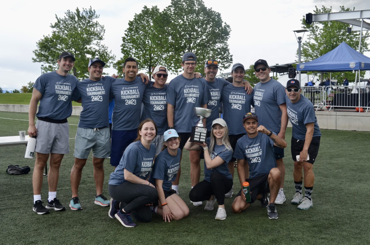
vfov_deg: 30.7
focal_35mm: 44
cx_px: 185
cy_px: 122
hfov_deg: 45.0
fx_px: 446
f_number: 8
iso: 200
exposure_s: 1/250
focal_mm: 29
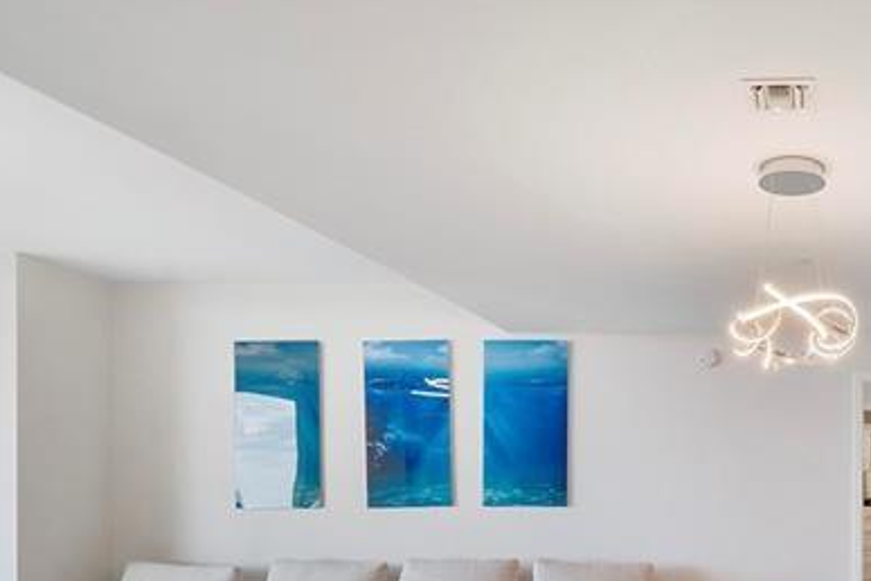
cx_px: 819
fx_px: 750
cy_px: 488
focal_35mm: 31
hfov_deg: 51.5
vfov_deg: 40.1
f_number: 11
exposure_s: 1/5
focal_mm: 10
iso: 160
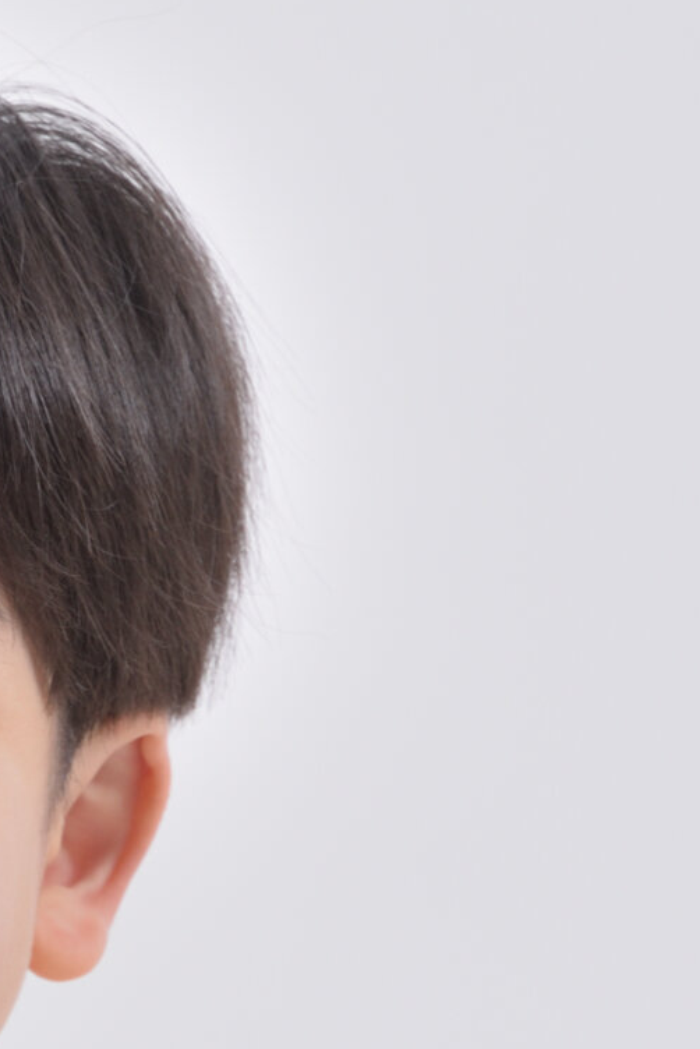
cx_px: -245
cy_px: 1131
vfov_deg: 3.0
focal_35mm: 681
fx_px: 19843
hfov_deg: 2.0
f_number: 8
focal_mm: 200
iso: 200
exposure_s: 1/160
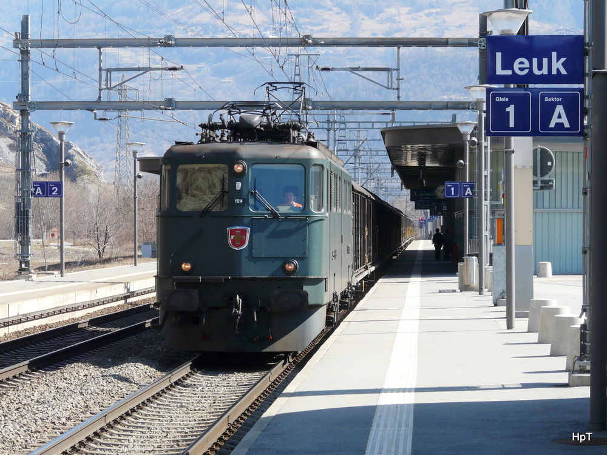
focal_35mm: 135
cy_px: 228
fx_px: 2367
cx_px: 304
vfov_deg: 11.0
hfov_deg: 14.6
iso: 100
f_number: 5.6
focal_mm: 22.1
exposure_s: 1/250
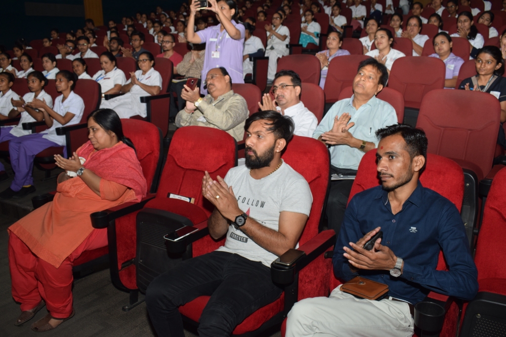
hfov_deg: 57.2
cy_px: 168
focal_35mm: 33
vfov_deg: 40.0
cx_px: 253
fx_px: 464
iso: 400
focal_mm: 22
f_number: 6.3
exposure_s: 1/100
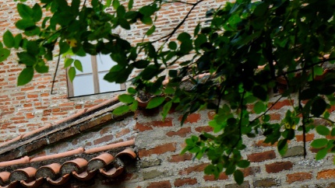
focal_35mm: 116
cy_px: 121
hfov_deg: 17.4
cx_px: -90
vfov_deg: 10.4
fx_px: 1031
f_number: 8
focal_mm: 24
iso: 100
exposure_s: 1/80
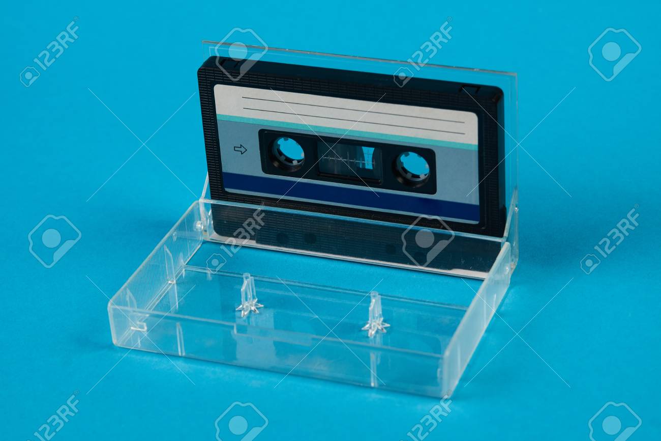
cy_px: 220
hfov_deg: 18.2
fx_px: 2065
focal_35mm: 112
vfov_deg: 12.2
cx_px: 330
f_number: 7.1
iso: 100
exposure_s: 1/100
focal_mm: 75
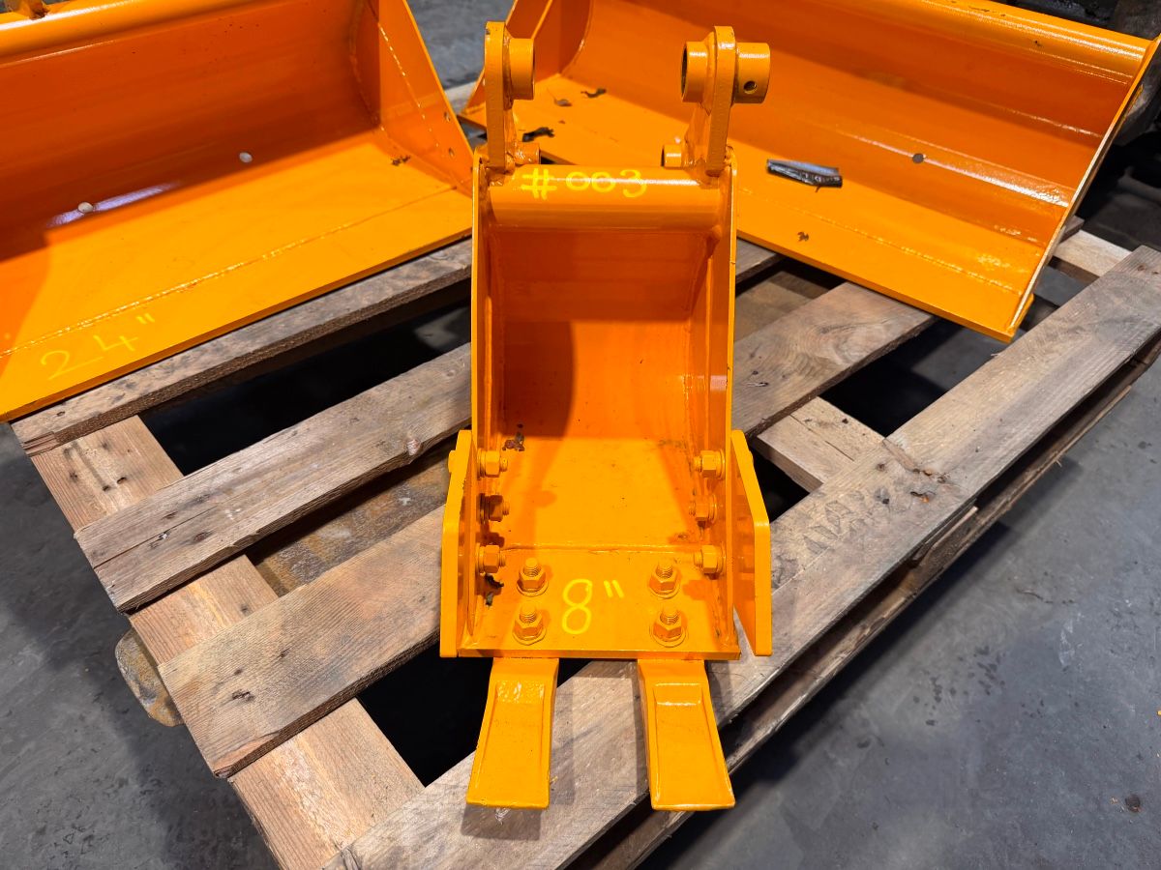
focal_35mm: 24
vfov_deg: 56.8
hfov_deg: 71.6
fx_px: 805
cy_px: 435
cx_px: 580
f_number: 1.78
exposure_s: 1/121
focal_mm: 6.76
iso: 125
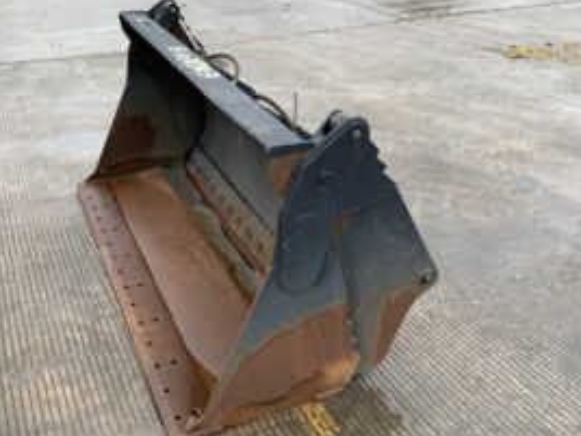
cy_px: 215
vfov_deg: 36.8
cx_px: 282
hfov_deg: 47.9
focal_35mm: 39
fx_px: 655
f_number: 1.8
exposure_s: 1/482
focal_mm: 3
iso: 16
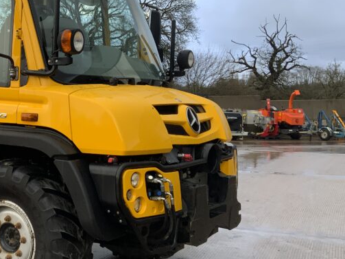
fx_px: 588
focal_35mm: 59
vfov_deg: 24.8
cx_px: 39
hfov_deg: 31.3
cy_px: 107
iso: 16
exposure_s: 1/135
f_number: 1.8
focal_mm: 3
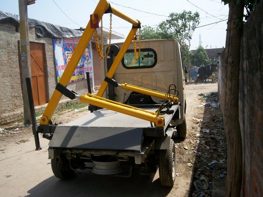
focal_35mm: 36
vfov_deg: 39.7
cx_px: 132
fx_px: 274
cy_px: 98
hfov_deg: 51.4
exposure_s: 1/558
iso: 100
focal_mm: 5.9
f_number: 4.5
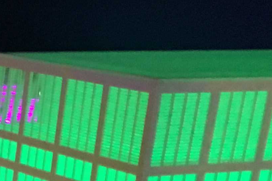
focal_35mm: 149
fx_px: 1126
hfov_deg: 12.3
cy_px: 412
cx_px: -254
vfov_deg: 8.5
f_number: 2.2
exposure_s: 1/24
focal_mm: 4.15
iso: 200
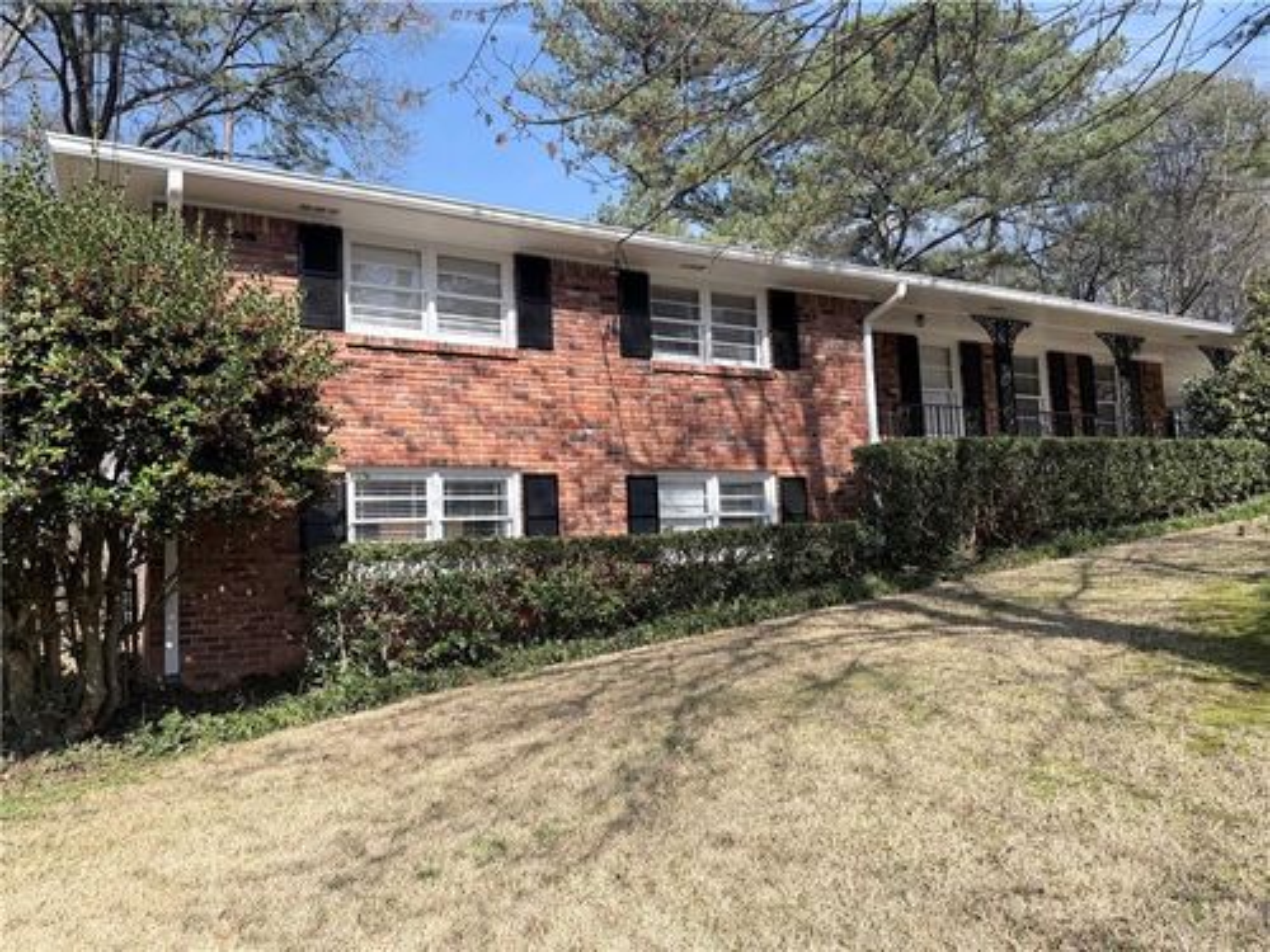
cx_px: 635
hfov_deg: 71.6
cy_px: 476
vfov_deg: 56.8
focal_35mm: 24
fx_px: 881
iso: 80
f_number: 1.78
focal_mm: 6.76
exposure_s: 1/3145
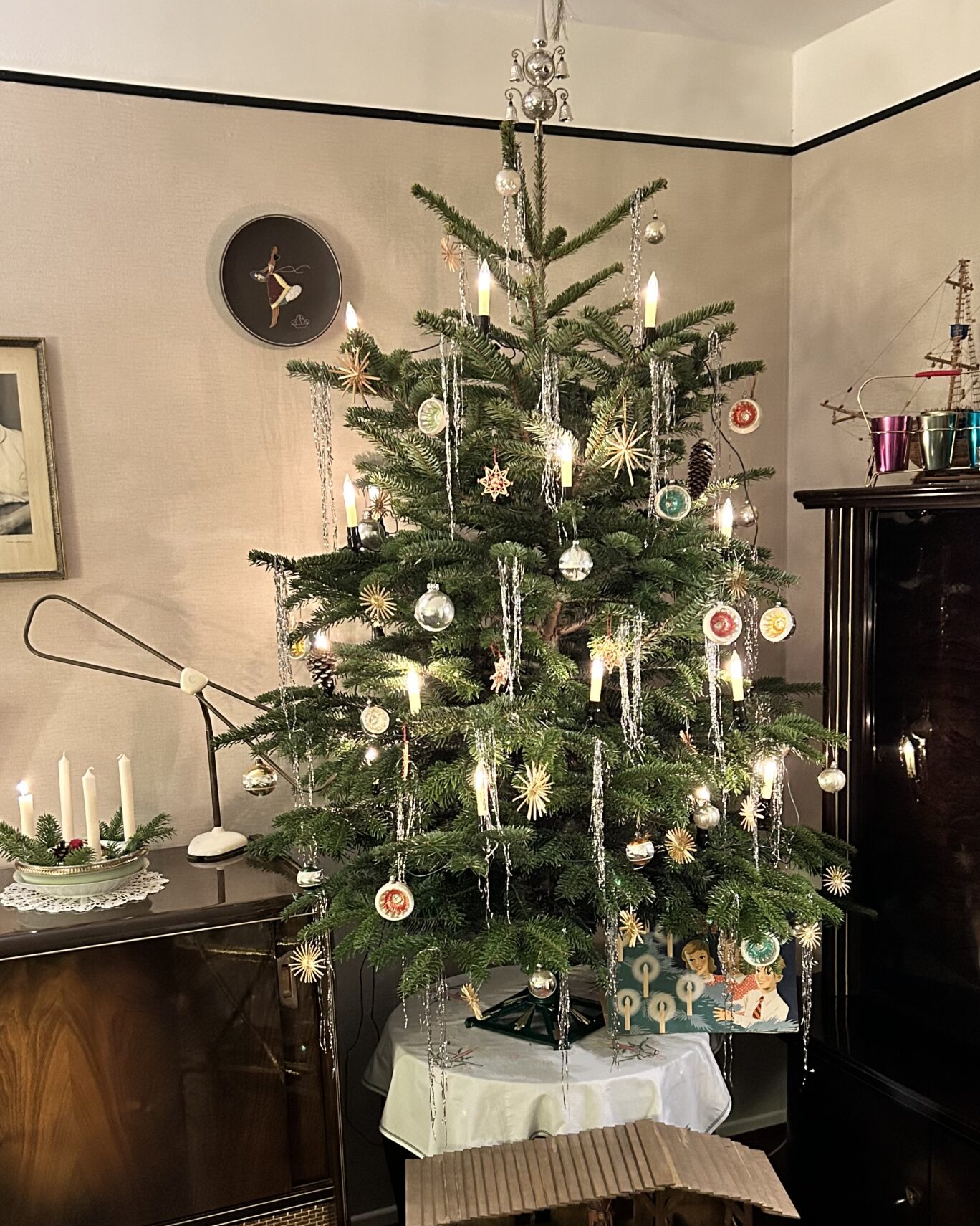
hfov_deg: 39.2
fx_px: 1378
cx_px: 504
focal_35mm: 38
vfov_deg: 47.4
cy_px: 787
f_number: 1.5
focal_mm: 5.7
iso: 640
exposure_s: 1/33
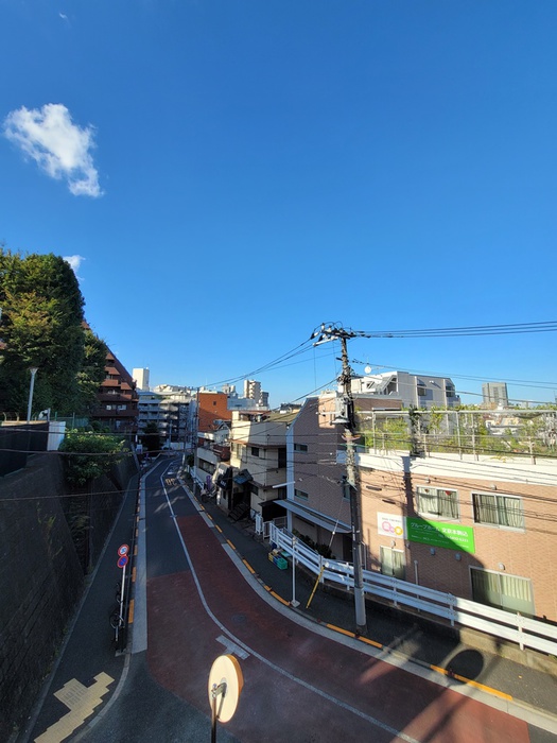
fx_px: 279
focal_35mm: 13
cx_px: 278
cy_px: 372
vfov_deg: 106.2
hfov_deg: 89.9
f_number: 2.2
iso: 64
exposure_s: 1/1087
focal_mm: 2.2
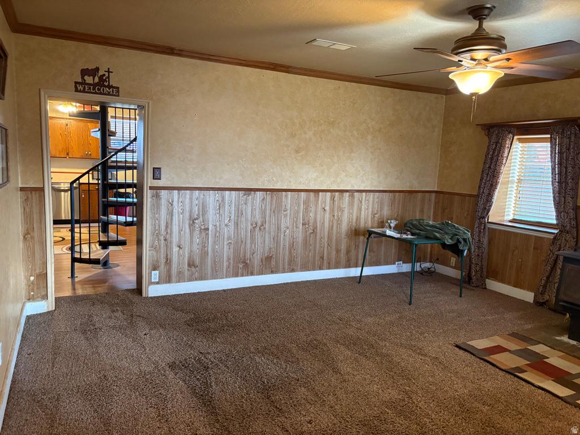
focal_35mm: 26
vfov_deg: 53.1
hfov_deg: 67.3
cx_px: 290
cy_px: 218
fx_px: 436
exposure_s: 1/40
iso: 400
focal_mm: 5.96
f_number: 1.6
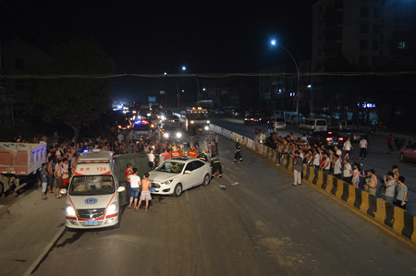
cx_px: 208
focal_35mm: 38
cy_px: 138
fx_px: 433
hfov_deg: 51.3
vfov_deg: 35.4
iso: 1400
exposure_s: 1/60
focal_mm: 25
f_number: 3.8
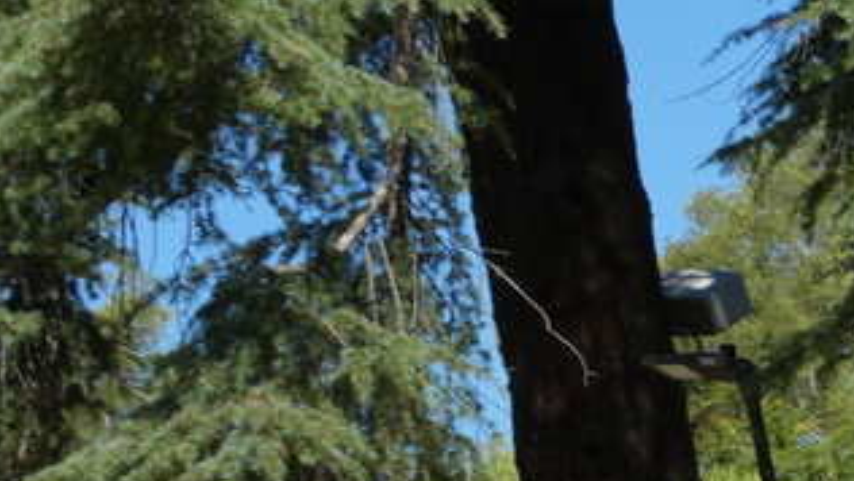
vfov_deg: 5.4
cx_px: 2505
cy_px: 1230
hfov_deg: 8.5
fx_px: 4870
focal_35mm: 215
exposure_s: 1/60
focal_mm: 30
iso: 100
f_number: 14
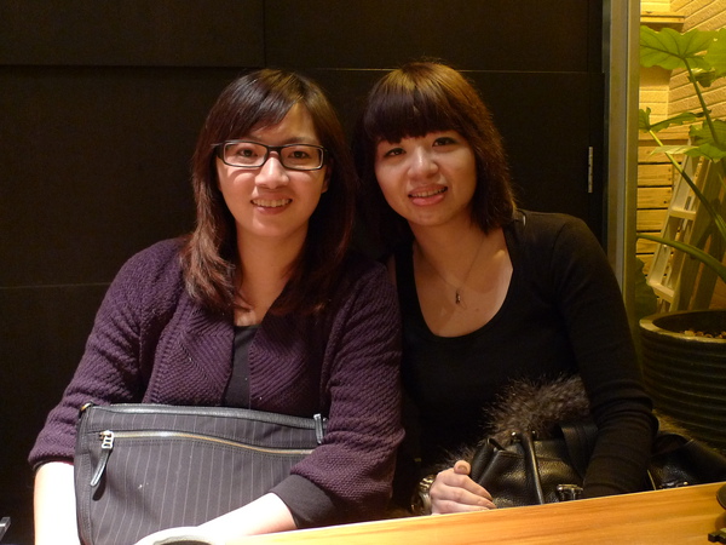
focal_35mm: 37
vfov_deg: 38.7
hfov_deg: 50.1
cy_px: 272
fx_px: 776
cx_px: 363
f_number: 2.1
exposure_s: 1/8
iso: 400
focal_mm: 5.4
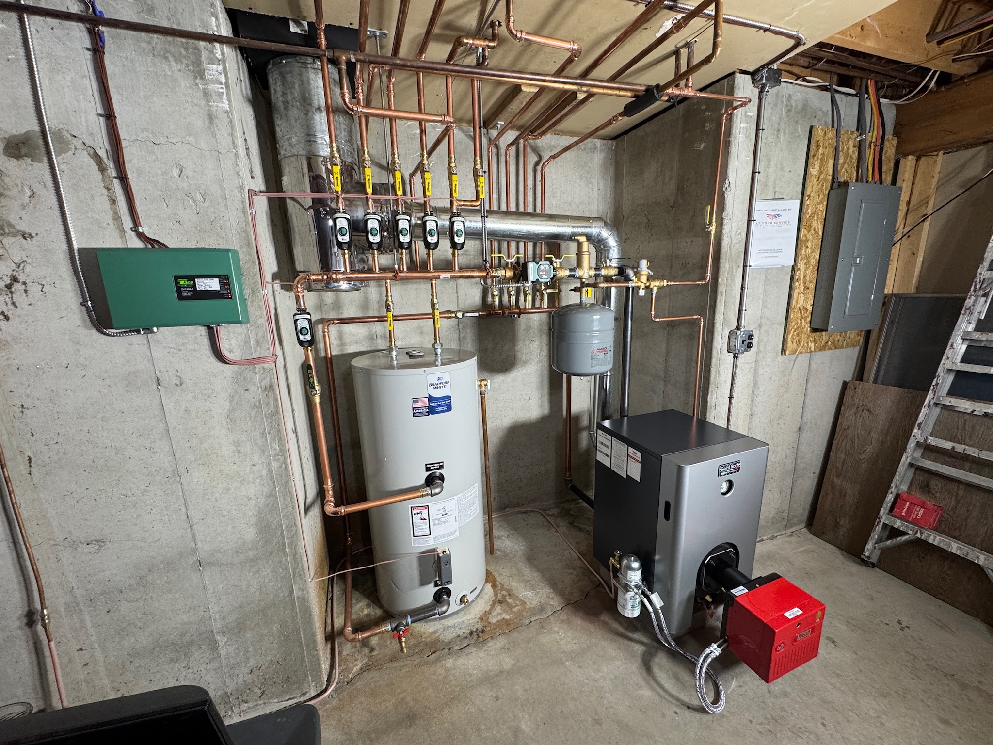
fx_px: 402
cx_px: 496
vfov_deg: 85.7
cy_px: 372
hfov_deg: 102.1
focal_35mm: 14
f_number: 2.2
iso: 250
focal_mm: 2.22
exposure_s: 1/120
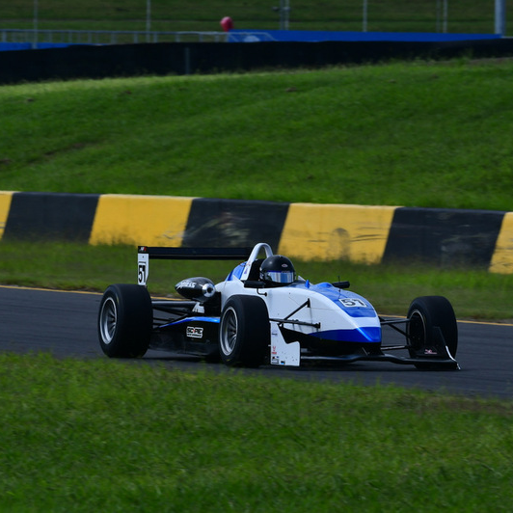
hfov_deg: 3.4
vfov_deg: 3.4
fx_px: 8685
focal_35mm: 518
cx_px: 296
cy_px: 256
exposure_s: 1/640
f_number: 11
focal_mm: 270
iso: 400
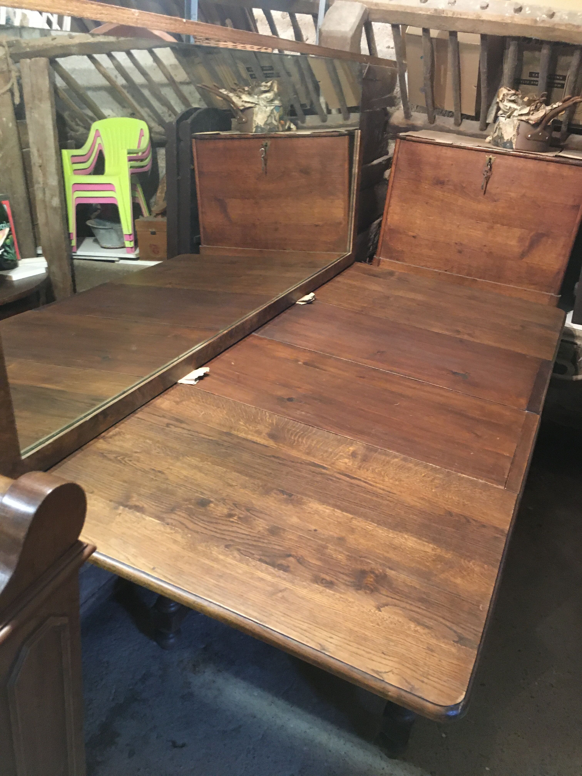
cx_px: 291
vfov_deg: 61.7
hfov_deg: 48.2
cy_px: 388
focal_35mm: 29
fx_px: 650
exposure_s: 1/17
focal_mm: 4.15
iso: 400
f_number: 2.2
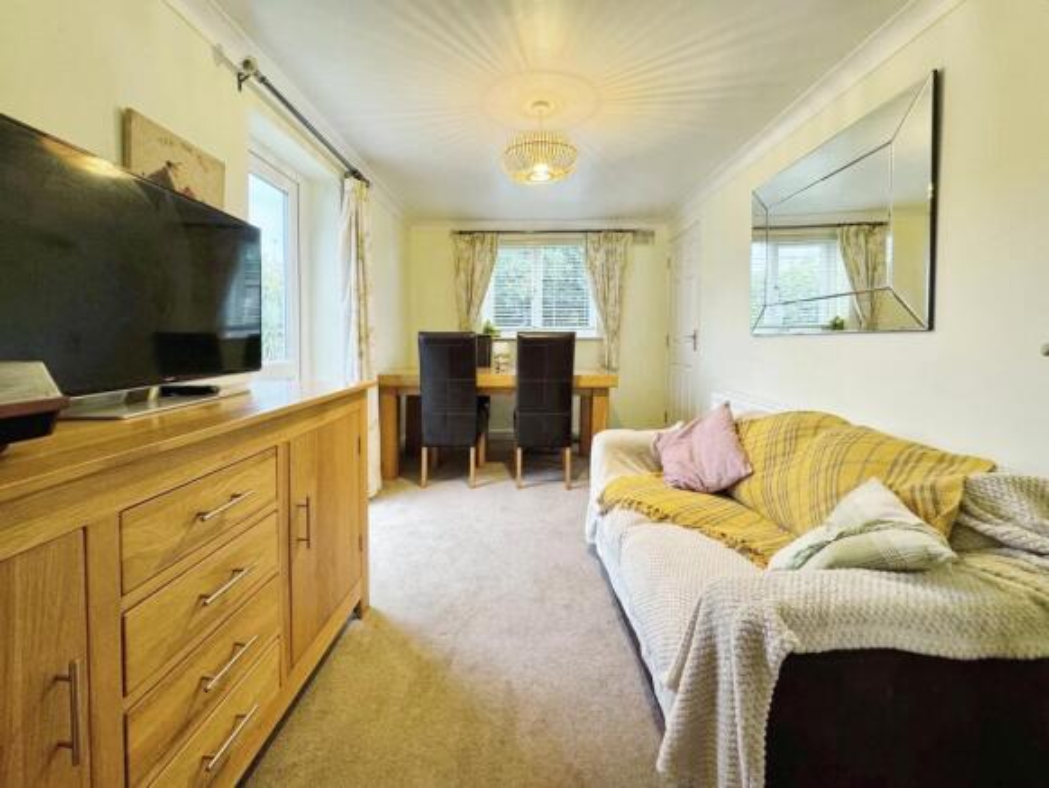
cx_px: 524
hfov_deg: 102.0
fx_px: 424
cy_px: 394
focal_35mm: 14
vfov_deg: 85.7
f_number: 2.2
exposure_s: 1/50
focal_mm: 2.22
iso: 250
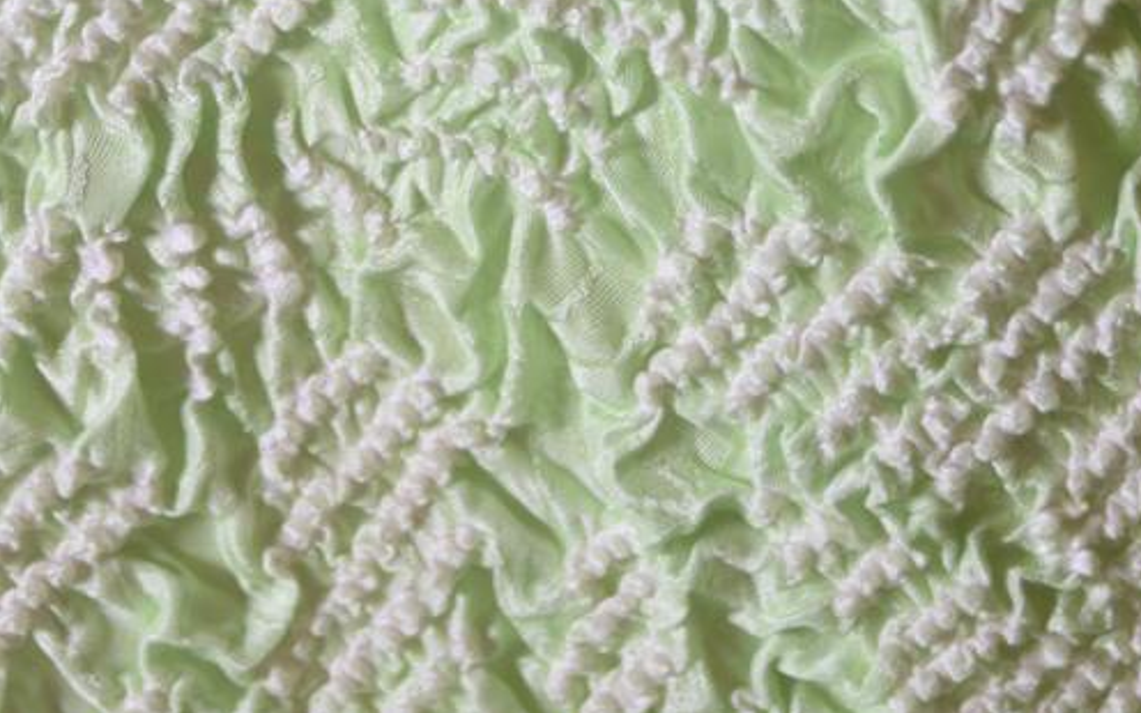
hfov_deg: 10.1
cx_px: 322
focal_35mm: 207
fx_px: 6437
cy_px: -116
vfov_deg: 6.3
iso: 400
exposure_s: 1/125
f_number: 5.6
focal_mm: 62
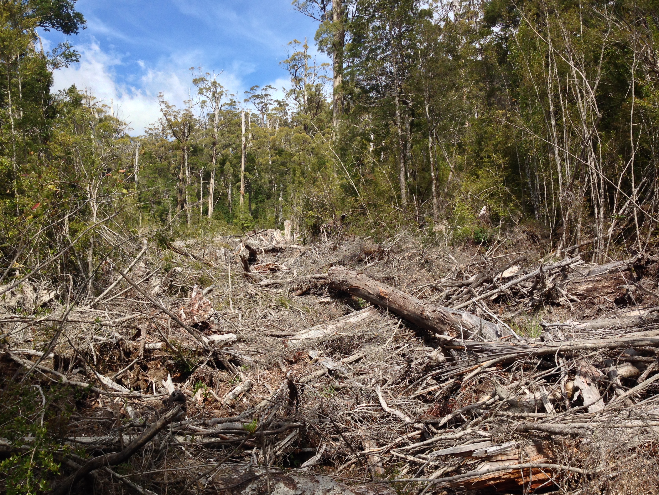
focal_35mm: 34
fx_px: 647
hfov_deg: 54.0
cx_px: 326
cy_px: 243
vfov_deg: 41.8
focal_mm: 4.12
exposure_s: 1/1085
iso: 50
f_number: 2.4
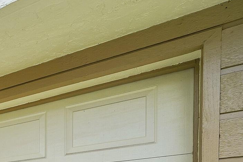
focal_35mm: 41
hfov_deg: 31.2
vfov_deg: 26.2
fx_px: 277
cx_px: -101
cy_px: 227
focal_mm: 14
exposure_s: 1/250
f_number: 8
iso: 400
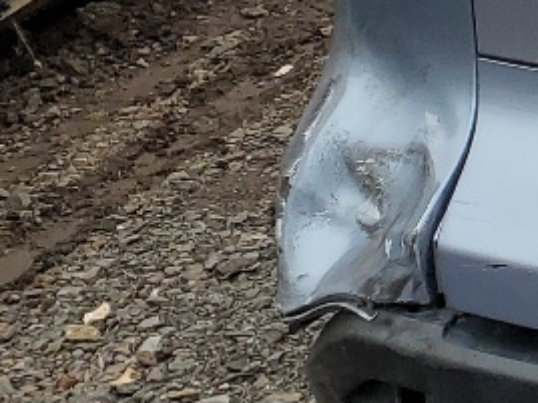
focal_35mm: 155
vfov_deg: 9.4
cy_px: -146
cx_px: 1311
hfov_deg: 10.8
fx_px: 2409
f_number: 1.5
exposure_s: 1/588
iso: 50
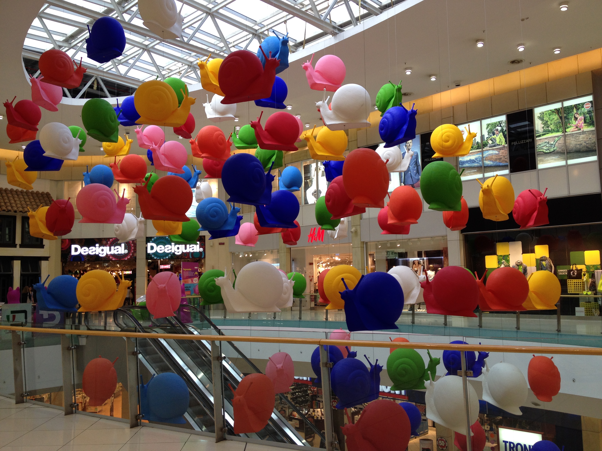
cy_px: 226
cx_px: 301
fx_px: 609
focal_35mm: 35
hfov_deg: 52.6
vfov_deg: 40.7
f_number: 2.4
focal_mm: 4.28
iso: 50
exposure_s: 1/60
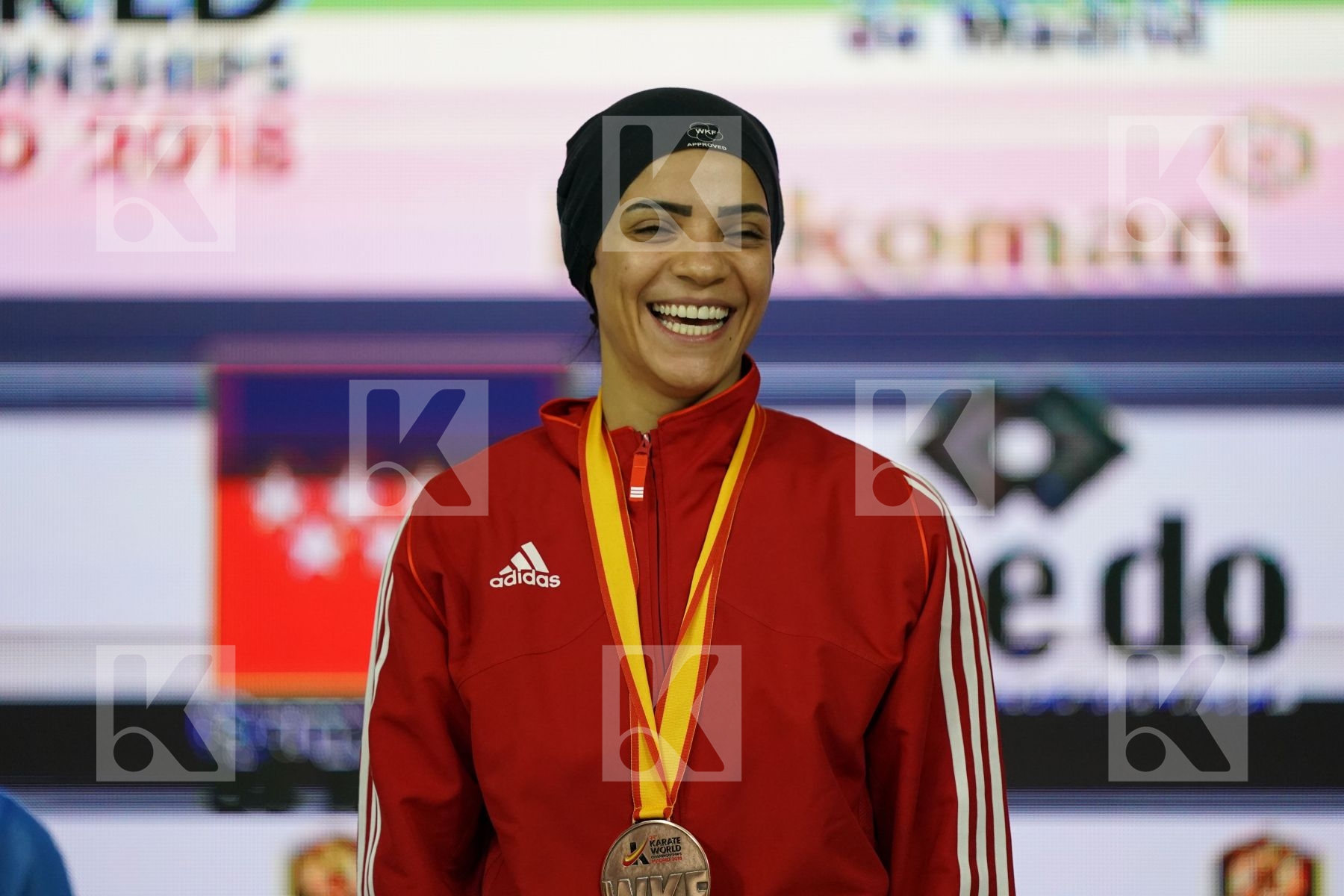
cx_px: 672
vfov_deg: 3.4
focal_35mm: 400
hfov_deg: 5.2
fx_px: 14932
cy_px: 448
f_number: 2.8
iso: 3200
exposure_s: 1/500
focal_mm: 400
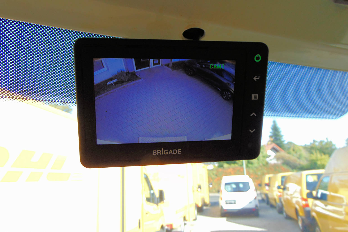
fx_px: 261
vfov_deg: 47.9
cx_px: 175
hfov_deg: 67.4
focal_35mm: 27
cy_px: 114
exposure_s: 1/40
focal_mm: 4.5
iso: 80
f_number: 3
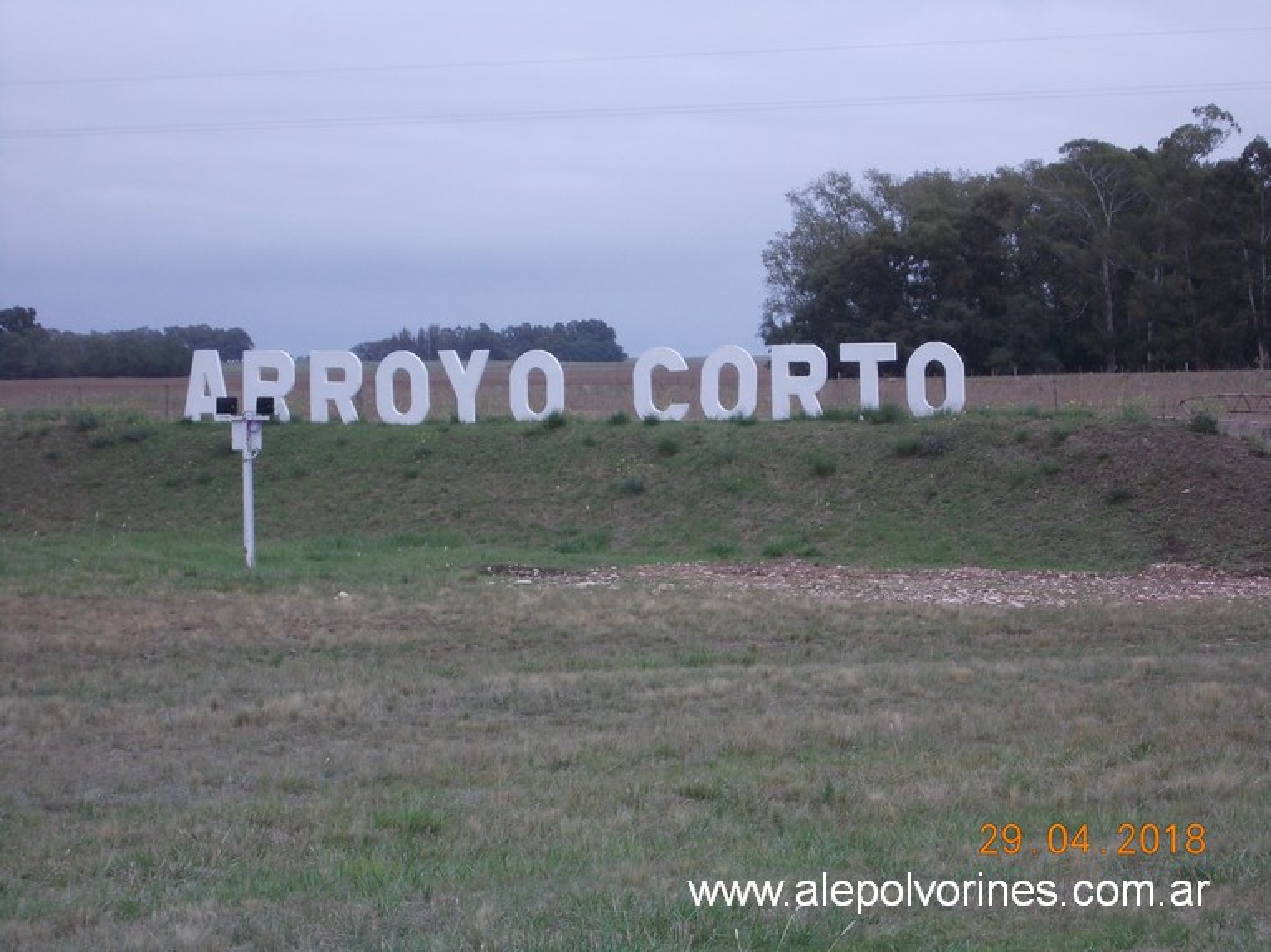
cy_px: 476
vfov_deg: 11.7
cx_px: 636
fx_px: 4662
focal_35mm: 127
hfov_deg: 15.5
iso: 80
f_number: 6.3
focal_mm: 17.9
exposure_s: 1/160
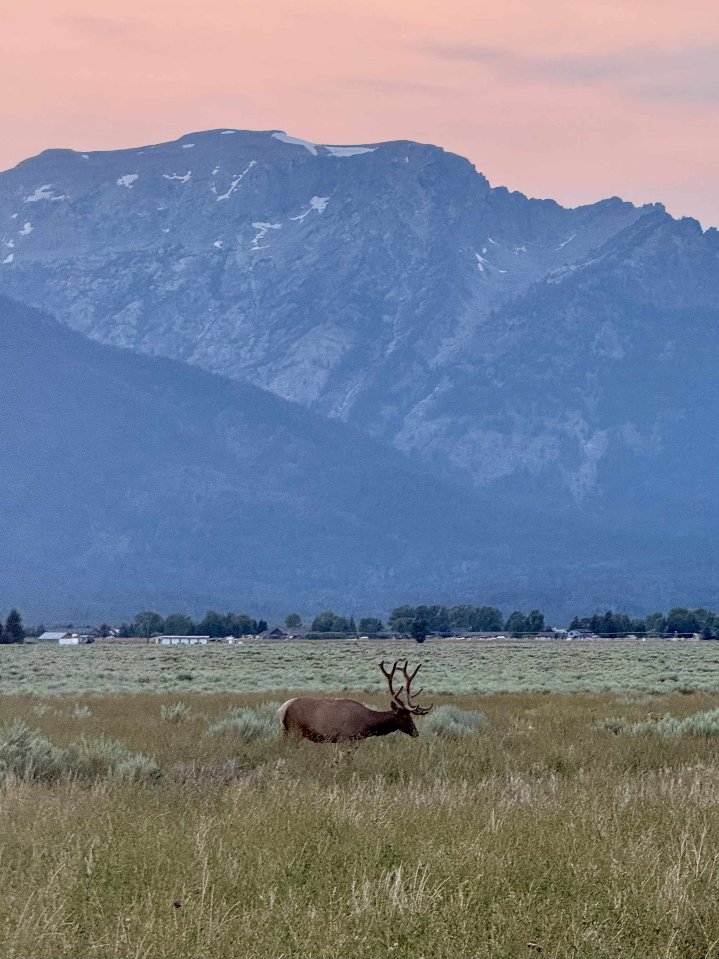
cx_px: 360
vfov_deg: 16.4
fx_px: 3323
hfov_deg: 12.3
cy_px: 480
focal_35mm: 120
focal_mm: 15.66
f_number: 2.8
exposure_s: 1/82
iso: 250
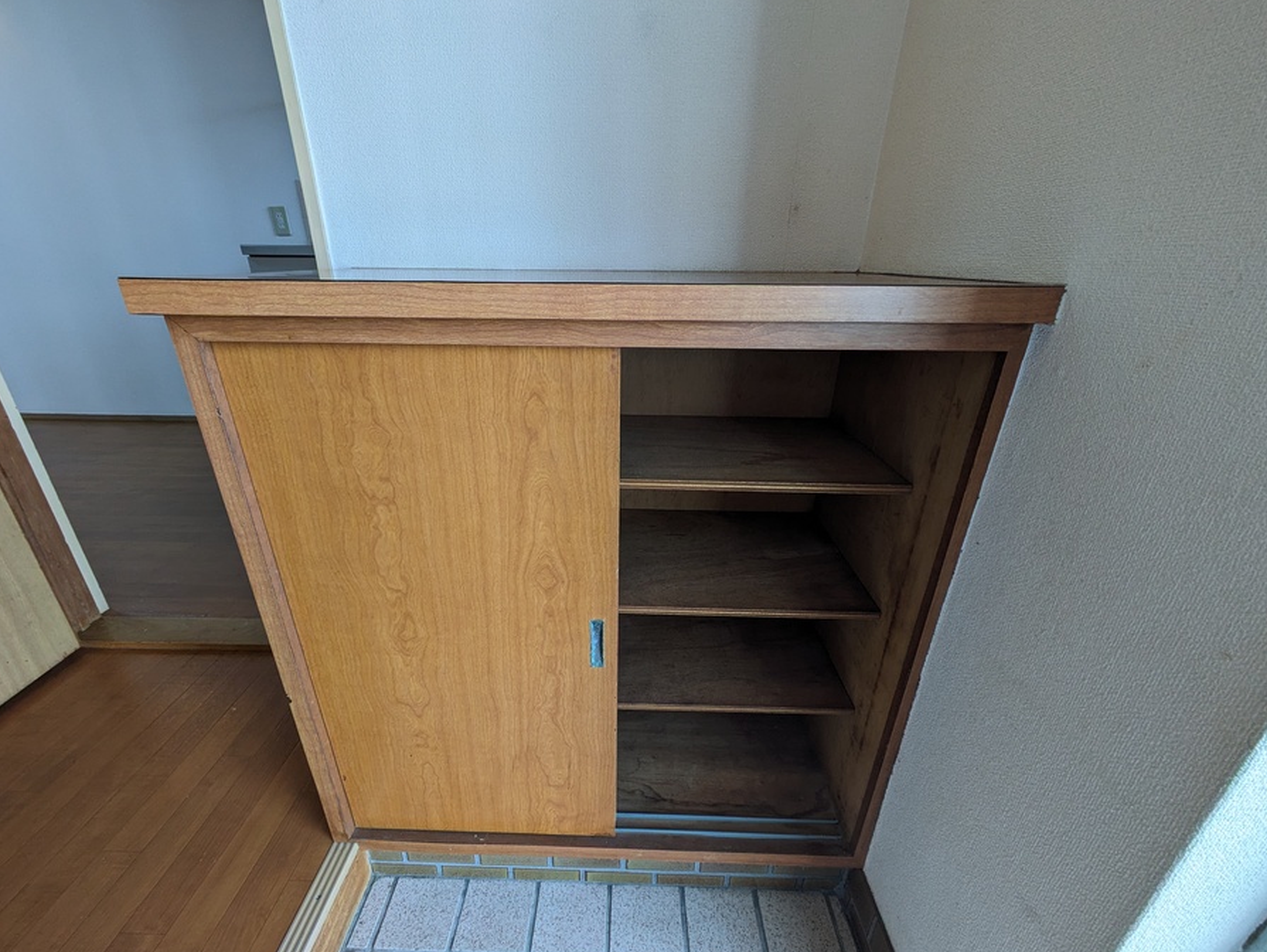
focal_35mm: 15
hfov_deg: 98.1
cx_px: 611
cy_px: 503
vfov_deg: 81.7
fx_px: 549
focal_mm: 1.83
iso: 71
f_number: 2.2
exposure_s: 1/120
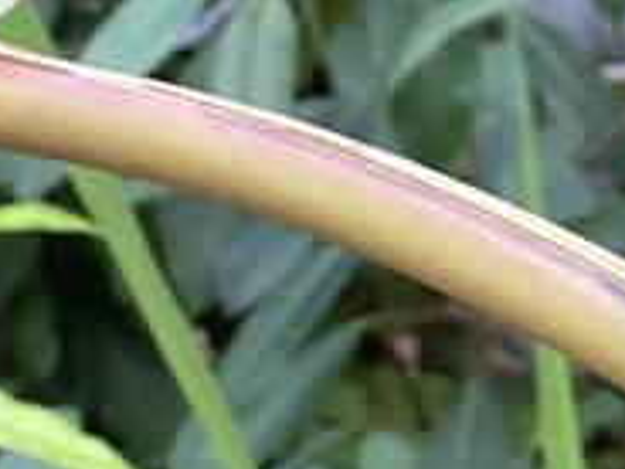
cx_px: 1773
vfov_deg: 8.3
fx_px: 3214
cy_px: -29
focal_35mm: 178
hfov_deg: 9.2
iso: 320
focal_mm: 4.25
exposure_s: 1/50
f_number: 1.8
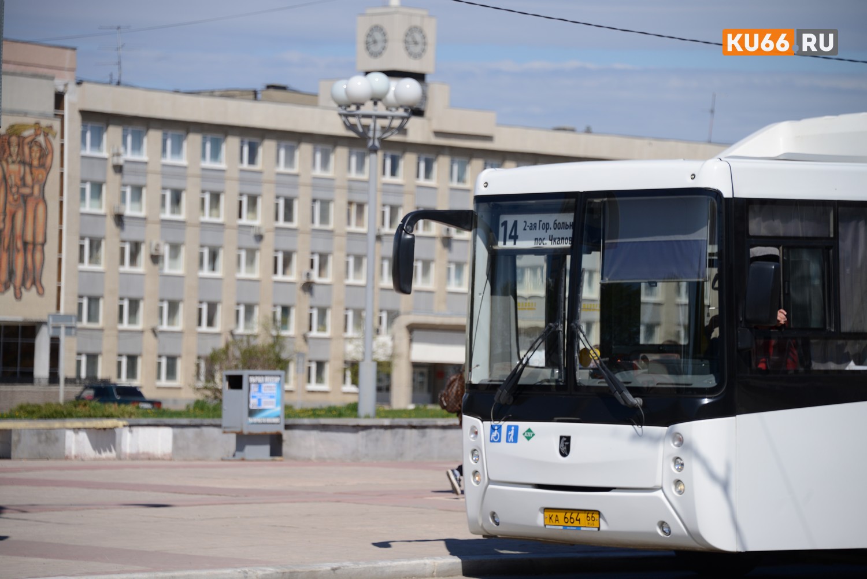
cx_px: 434
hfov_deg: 12.1
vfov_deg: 8.1
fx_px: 4095
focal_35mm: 170
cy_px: 290
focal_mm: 170
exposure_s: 1/1600
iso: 200
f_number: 5.6
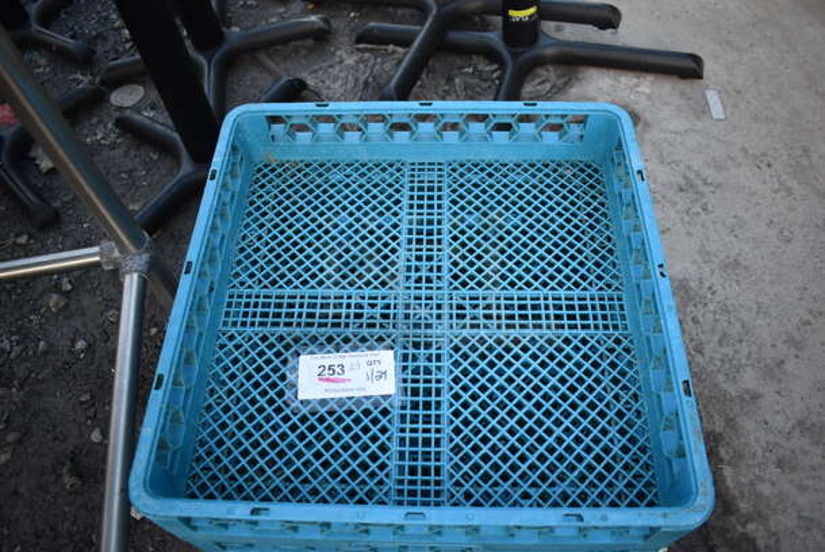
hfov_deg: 67.3
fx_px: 619
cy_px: 276
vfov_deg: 48.0
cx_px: 412
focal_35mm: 27
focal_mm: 18
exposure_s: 1/250
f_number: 3.5
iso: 500
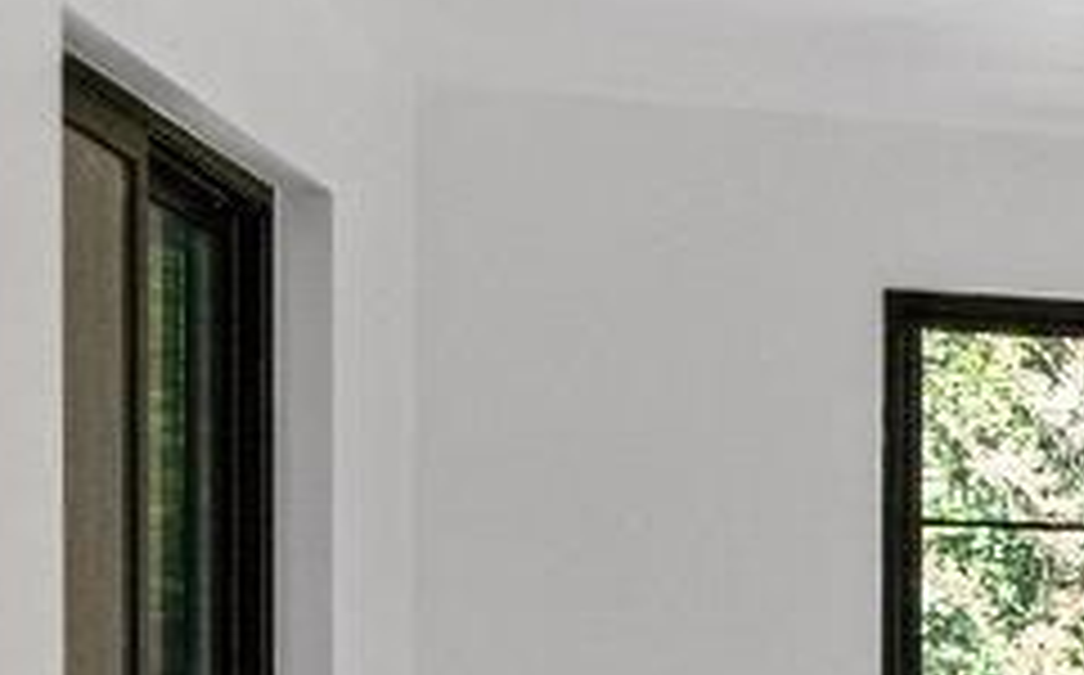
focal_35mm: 127
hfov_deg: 10.8
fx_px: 3748
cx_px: 3306
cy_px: 774
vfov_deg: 10.2
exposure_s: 1/2
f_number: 8
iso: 320
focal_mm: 20
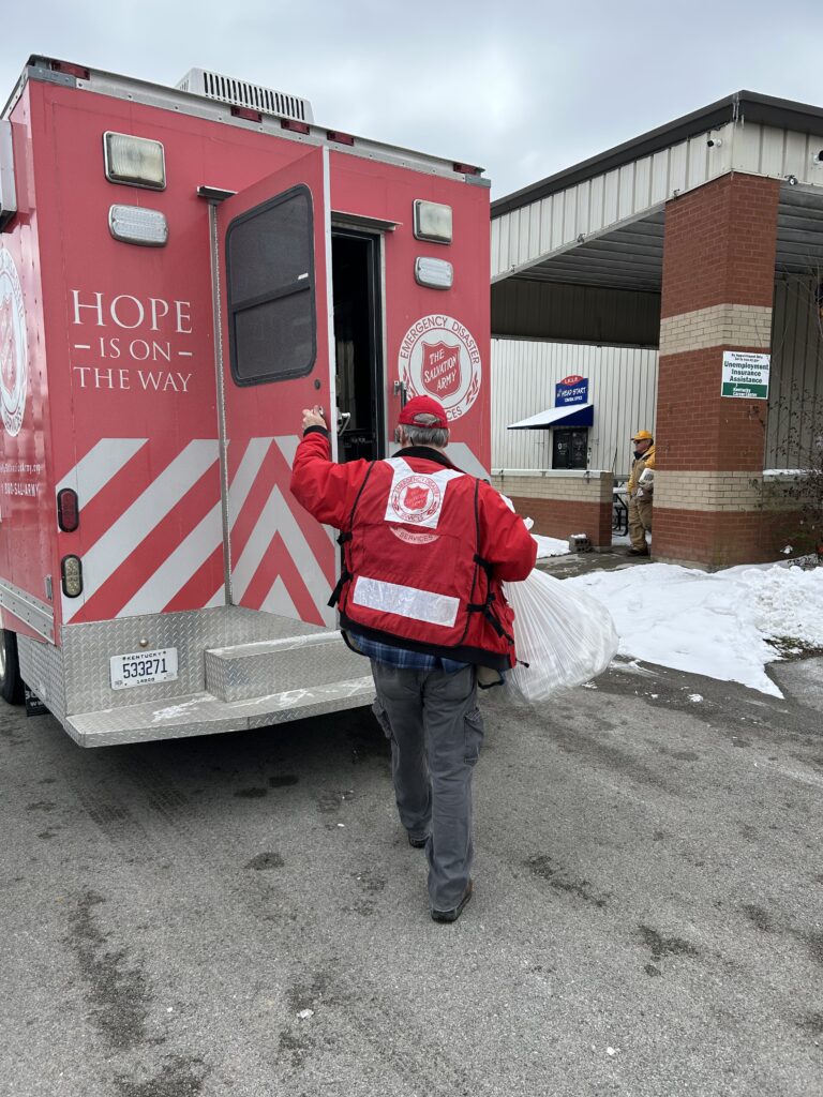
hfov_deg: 53.1
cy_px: 548
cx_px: 412
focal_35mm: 26
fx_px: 824
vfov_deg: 67.3
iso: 50
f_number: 1.5
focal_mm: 5.7
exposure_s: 1/2513
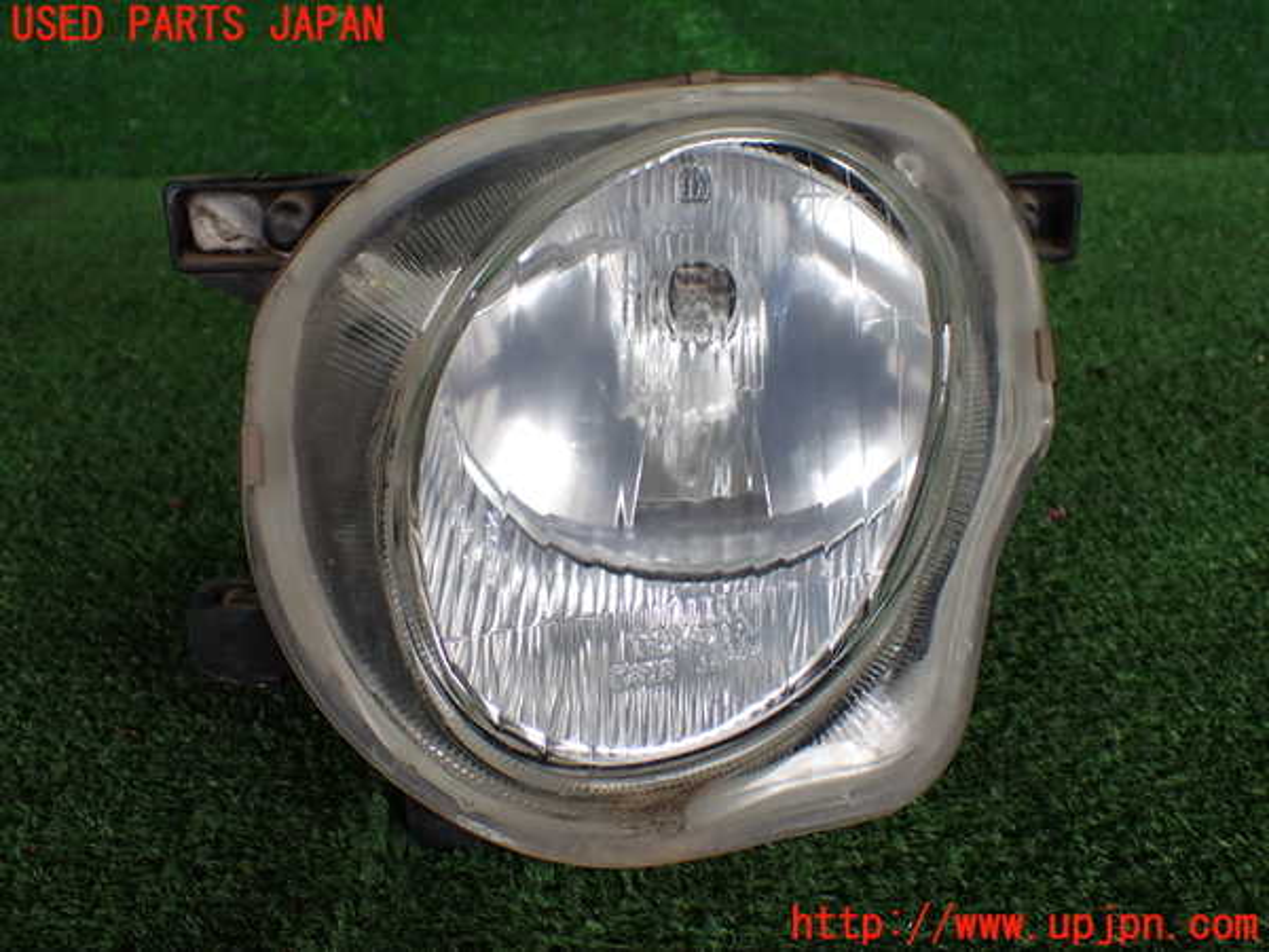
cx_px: 634
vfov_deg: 32.9
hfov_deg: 42.9
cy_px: 476
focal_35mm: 44
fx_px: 1613
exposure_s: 1/160
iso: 160
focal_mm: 7.84
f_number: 2.9
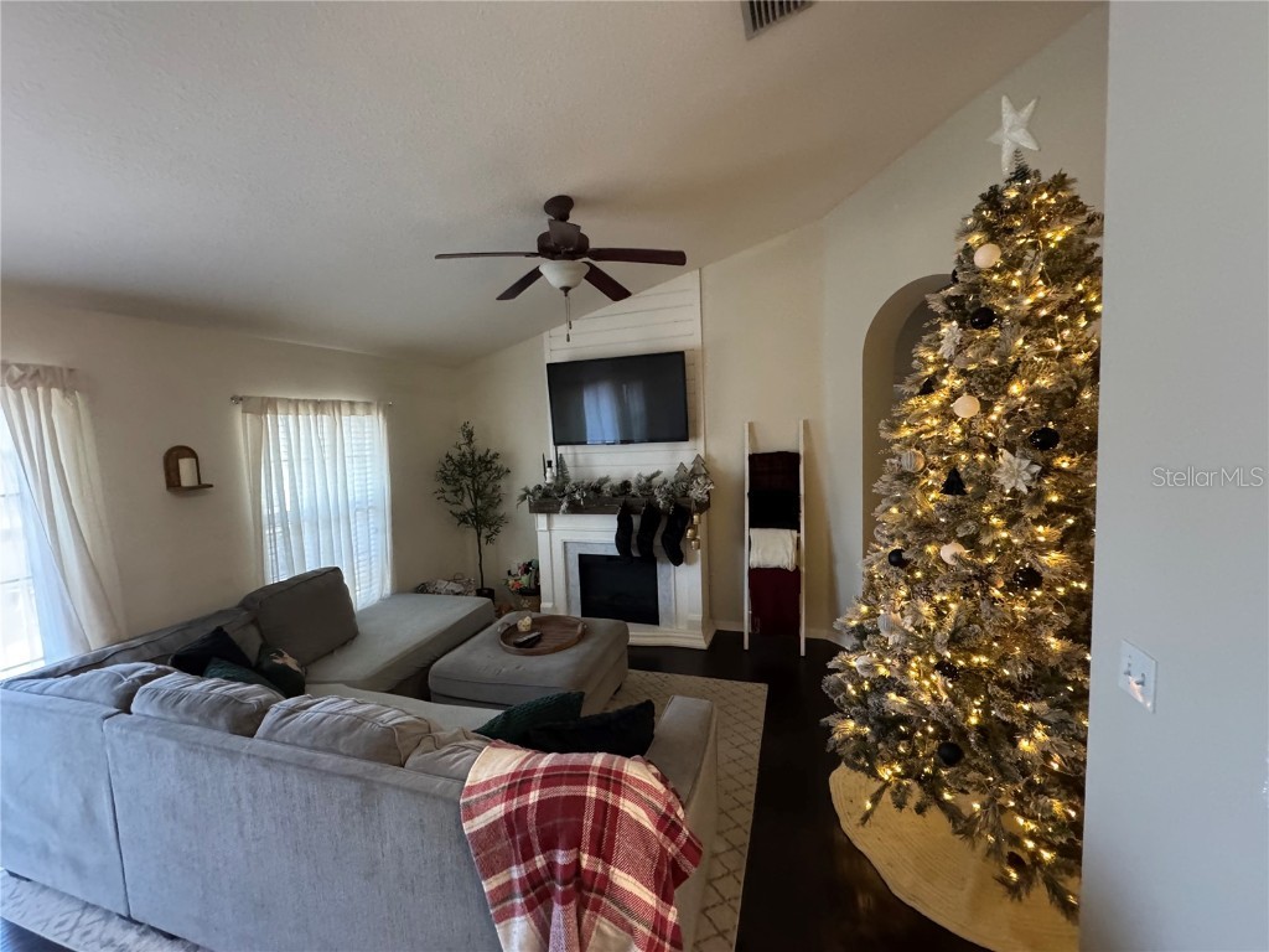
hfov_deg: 102.1
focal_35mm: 14
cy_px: 476
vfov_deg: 85.7
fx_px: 513
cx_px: 634
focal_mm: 2.22
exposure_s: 1/60
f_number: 2.2
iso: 1000
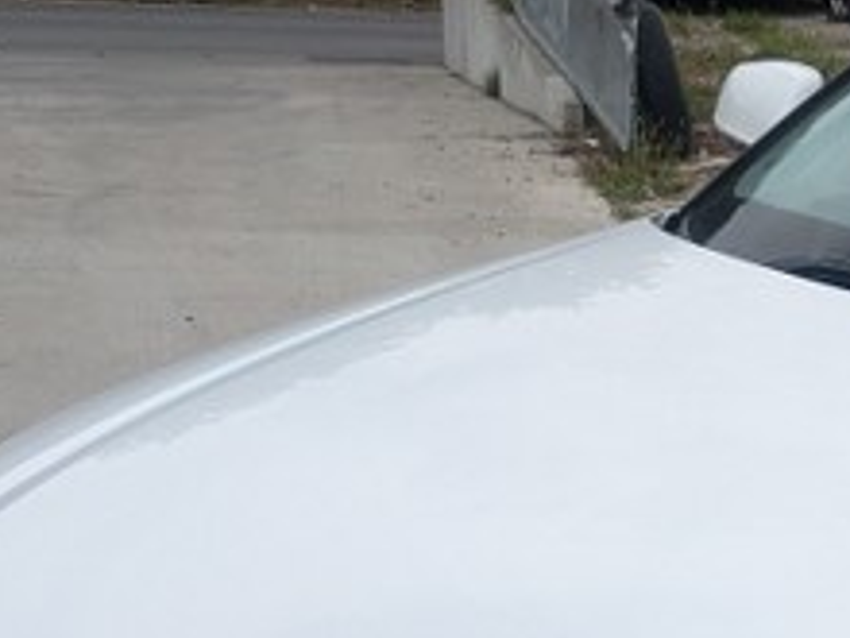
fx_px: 2235
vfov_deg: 15.5
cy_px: 812
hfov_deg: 19.9
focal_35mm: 91
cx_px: 1091
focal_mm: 5.43
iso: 78
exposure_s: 1/2451
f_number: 1.89
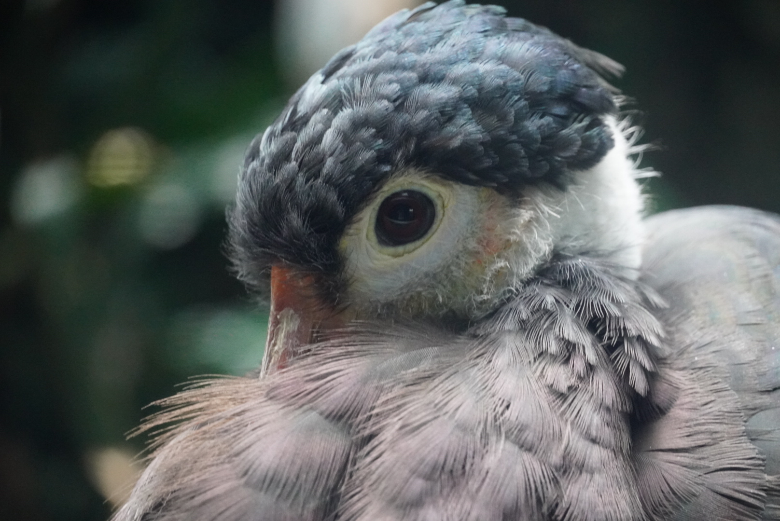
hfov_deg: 10.2
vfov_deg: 6.8
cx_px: 390
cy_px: 260
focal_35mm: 202
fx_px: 4391
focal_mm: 135
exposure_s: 1/125
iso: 6400
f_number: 5.6
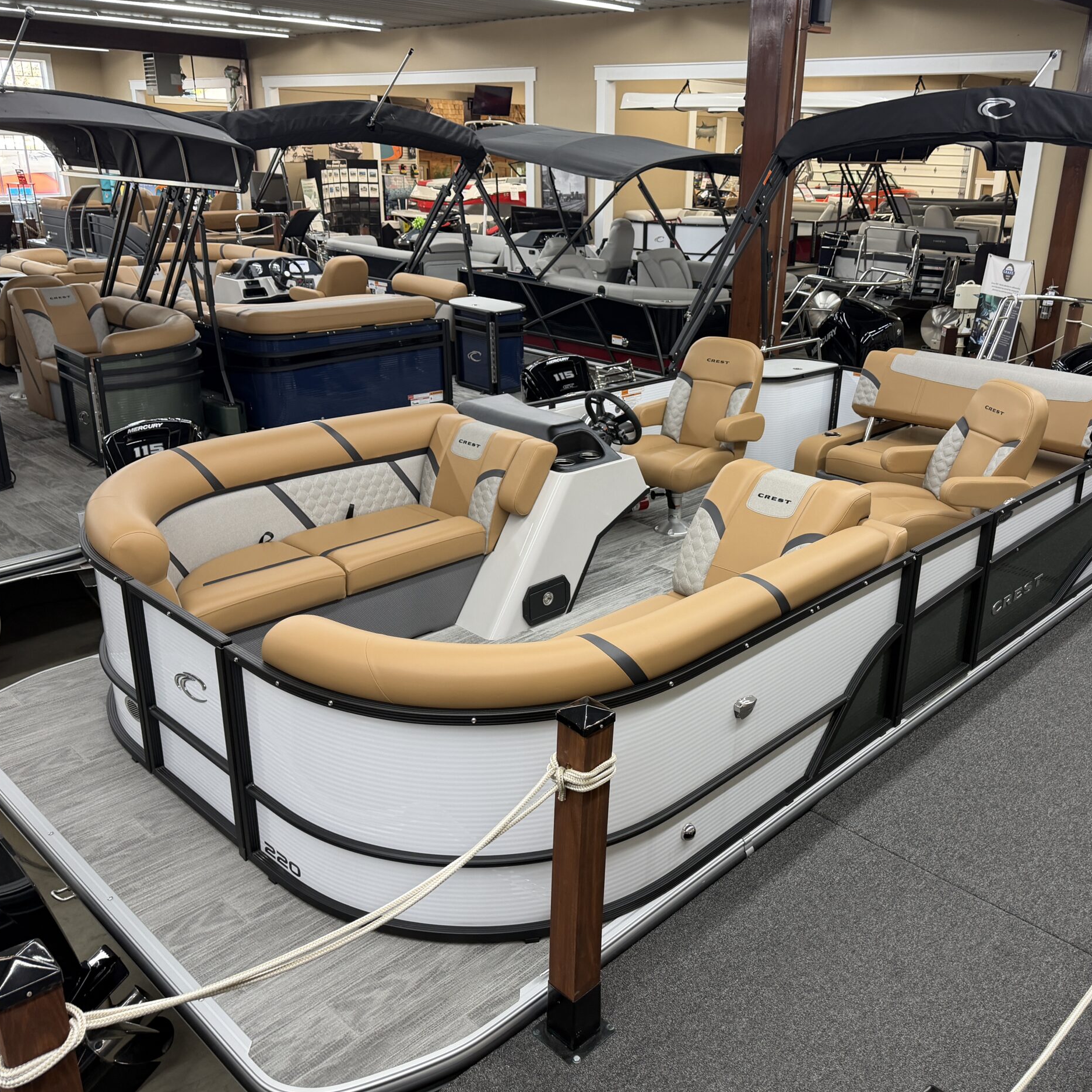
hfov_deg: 55.3
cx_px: 635
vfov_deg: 55.6
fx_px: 1035
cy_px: 542
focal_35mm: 29
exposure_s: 1/60
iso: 125
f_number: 1.78
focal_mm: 6.76
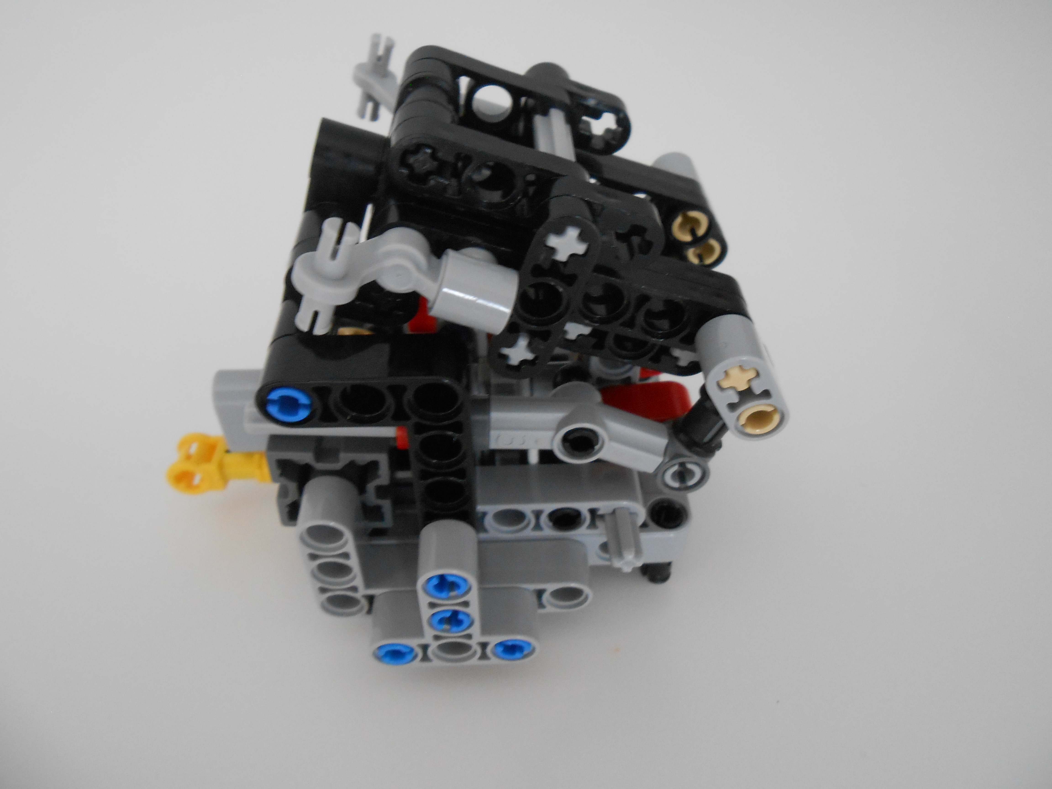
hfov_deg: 67.3
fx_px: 790
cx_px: 526
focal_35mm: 26
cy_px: 394
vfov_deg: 53.1
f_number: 3.5
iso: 320
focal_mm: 4.6
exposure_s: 1/30
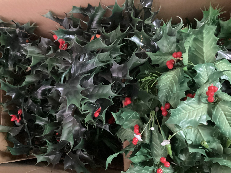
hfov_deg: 58.3
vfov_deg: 45.4
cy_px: 86
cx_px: 116
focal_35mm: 31
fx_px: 207
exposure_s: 1/17
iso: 800
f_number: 2.4
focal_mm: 3.3
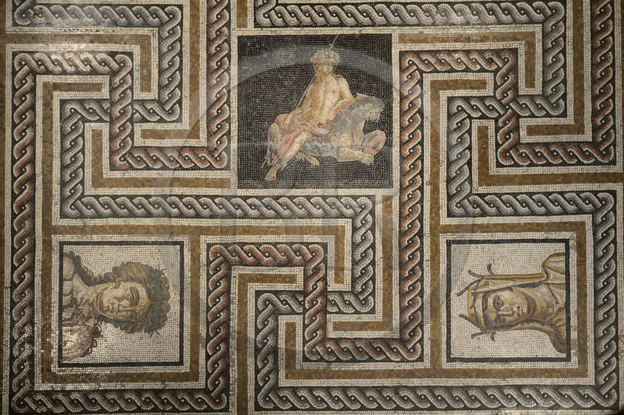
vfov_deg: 19.4
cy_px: 208
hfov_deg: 28.9
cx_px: 312
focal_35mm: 70
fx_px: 1212
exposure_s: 1/100
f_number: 4
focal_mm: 70
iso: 1600
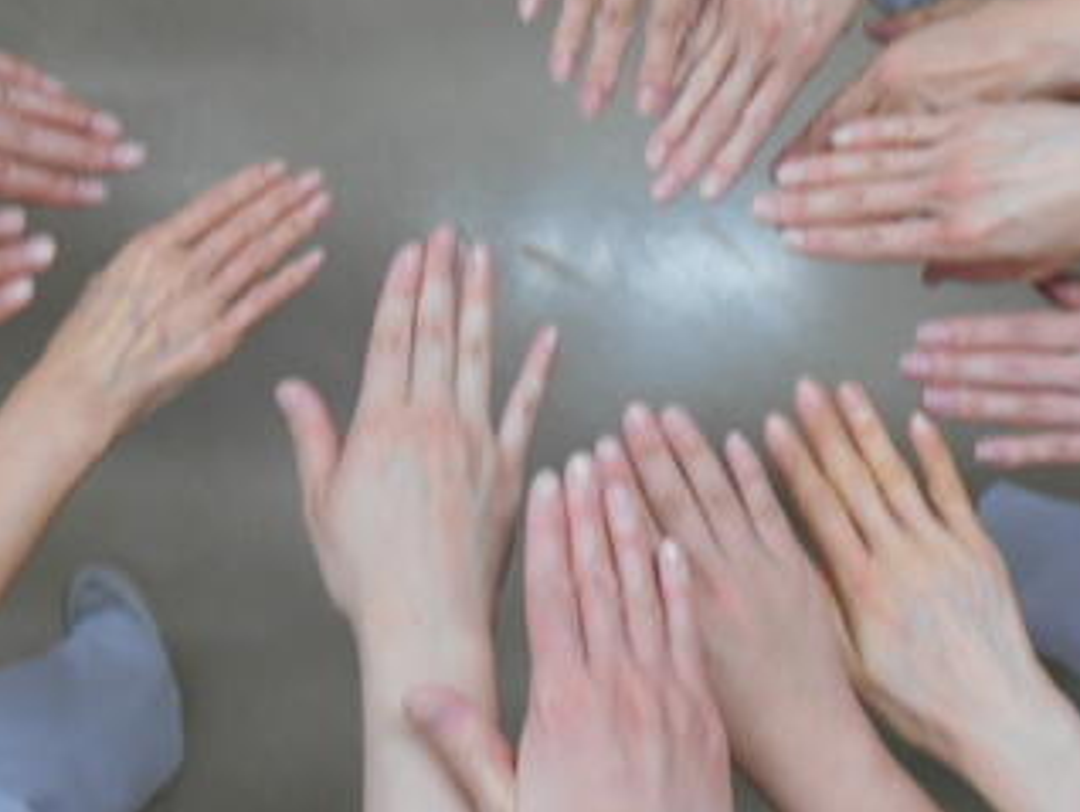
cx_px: 523
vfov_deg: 28.9
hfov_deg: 38.9
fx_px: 1530
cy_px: 139
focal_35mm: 49
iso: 250
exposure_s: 1/30
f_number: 3.2
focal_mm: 4.6
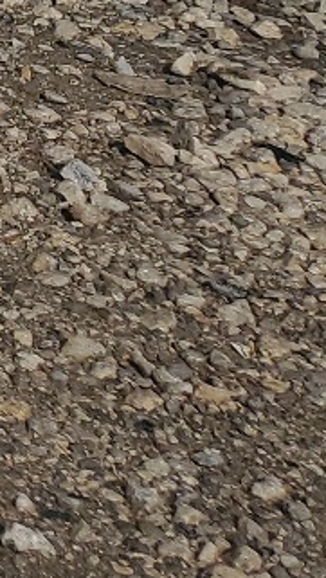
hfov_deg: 6.6
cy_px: -324
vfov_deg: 14.1
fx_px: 2163
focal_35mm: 141
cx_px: -1052
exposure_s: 1/10000
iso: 50
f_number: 1.5
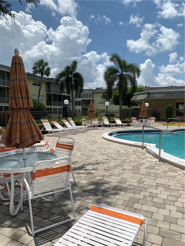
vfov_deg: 67.3
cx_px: 92
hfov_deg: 53.1
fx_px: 185
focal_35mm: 26
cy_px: 123
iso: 25
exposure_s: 1/6061
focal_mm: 4.25
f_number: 1.8
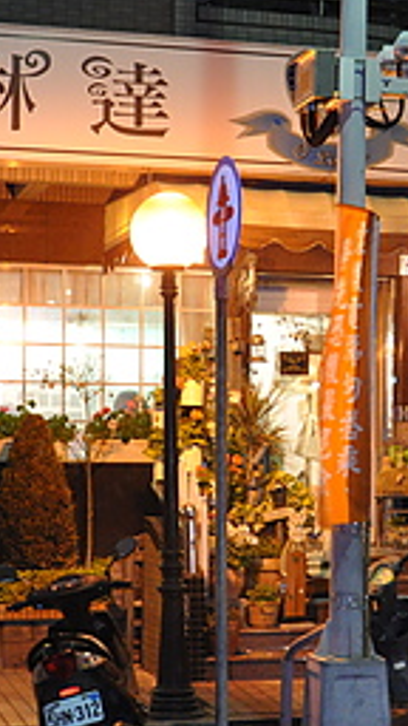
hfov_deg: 14.9
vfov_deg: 26.2
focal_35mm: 81
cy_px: 413
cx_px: 218
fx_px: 1558
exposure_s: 1/13
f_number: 3.8
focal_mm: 22
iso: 1600
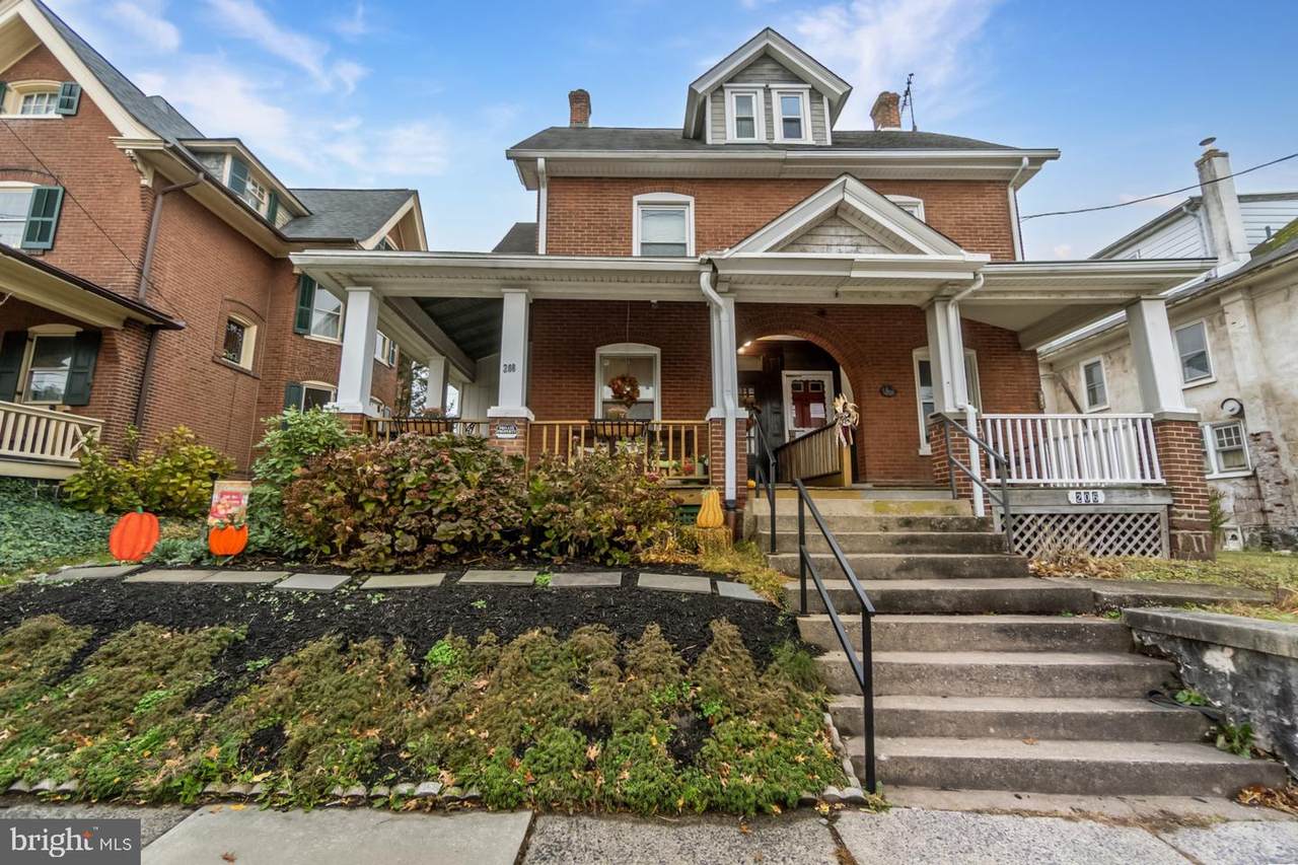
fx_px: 541
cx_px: 649
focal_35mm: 15
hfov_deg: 100.4
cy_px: 432
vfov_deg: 77.3
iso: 500
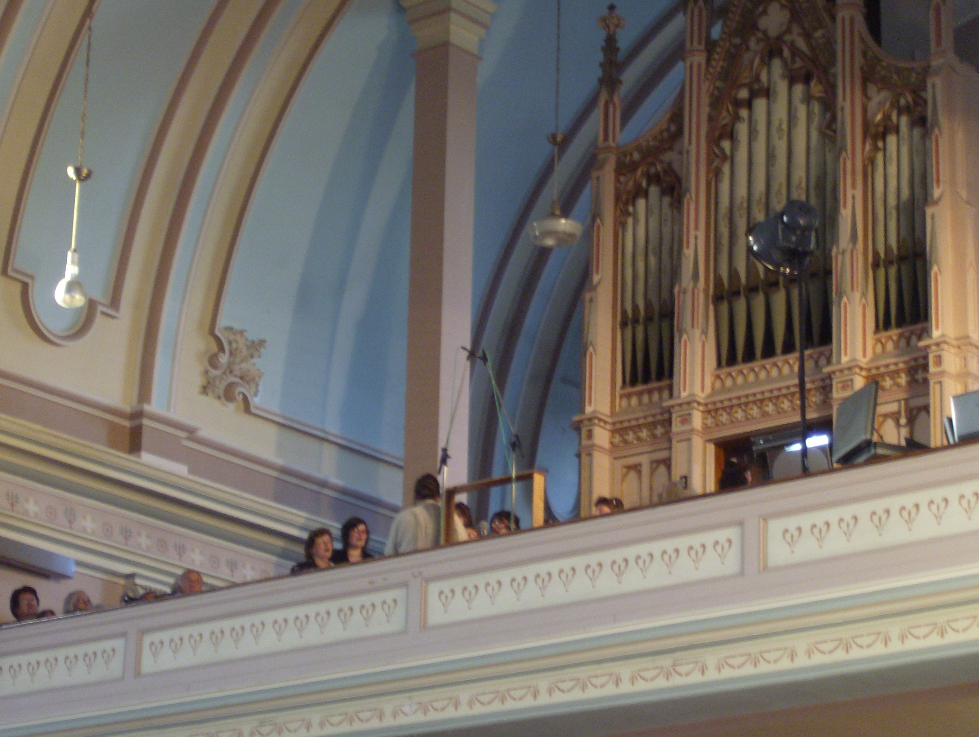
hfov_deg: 18.2
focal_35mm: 108
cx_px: 490
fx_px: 3058
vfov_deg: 13.7
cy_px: 368
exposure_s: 1/12.5
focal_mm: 18
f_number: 4.8
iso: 200
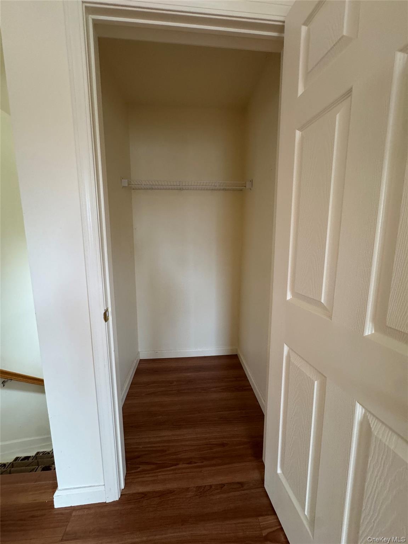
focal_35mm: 14
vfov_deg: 102.1
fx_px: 220
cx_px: 204
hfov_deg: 85.7
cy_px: 272
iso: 320
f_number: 2.2
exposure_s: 1/60
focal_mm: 2.22
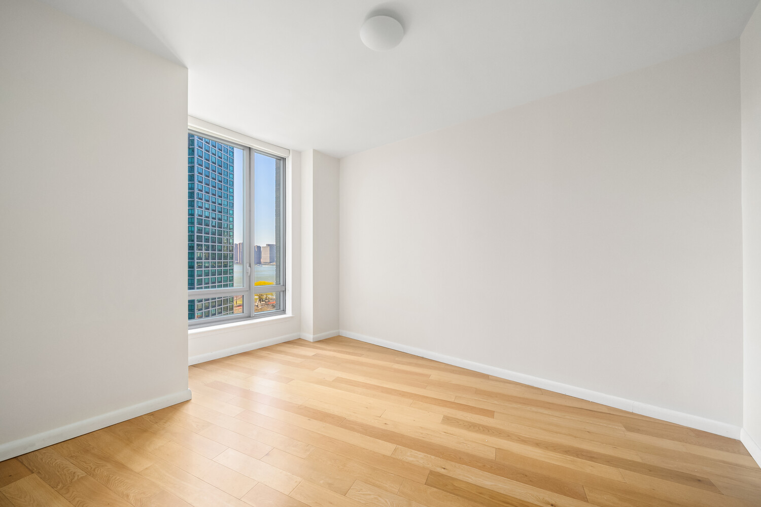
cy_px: 254
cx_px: 380
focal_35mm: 13
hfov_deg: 108.3
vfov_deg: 85.4
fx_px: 275
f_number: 7.1
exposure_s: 1/50
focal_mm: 13
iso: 500
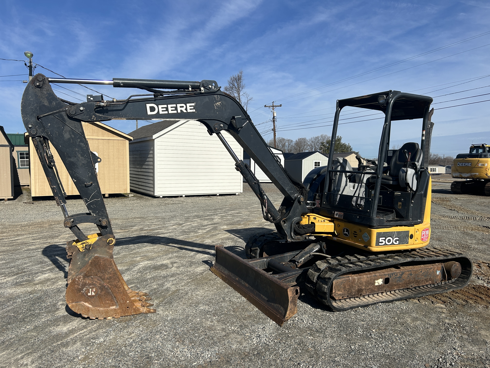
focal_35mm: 26
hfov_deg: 67.3
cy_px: 184
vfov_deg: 53.1
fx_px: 368
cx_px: 245
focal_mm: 5.7
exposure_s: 1/5882
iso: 50
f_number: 1.5
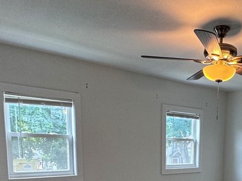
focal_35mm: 38
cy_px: 180
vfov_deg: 34.4
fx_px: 266
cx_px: 191
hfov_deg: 46.6
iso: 160
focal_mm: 2.22
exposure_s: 1/120
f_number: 2.2
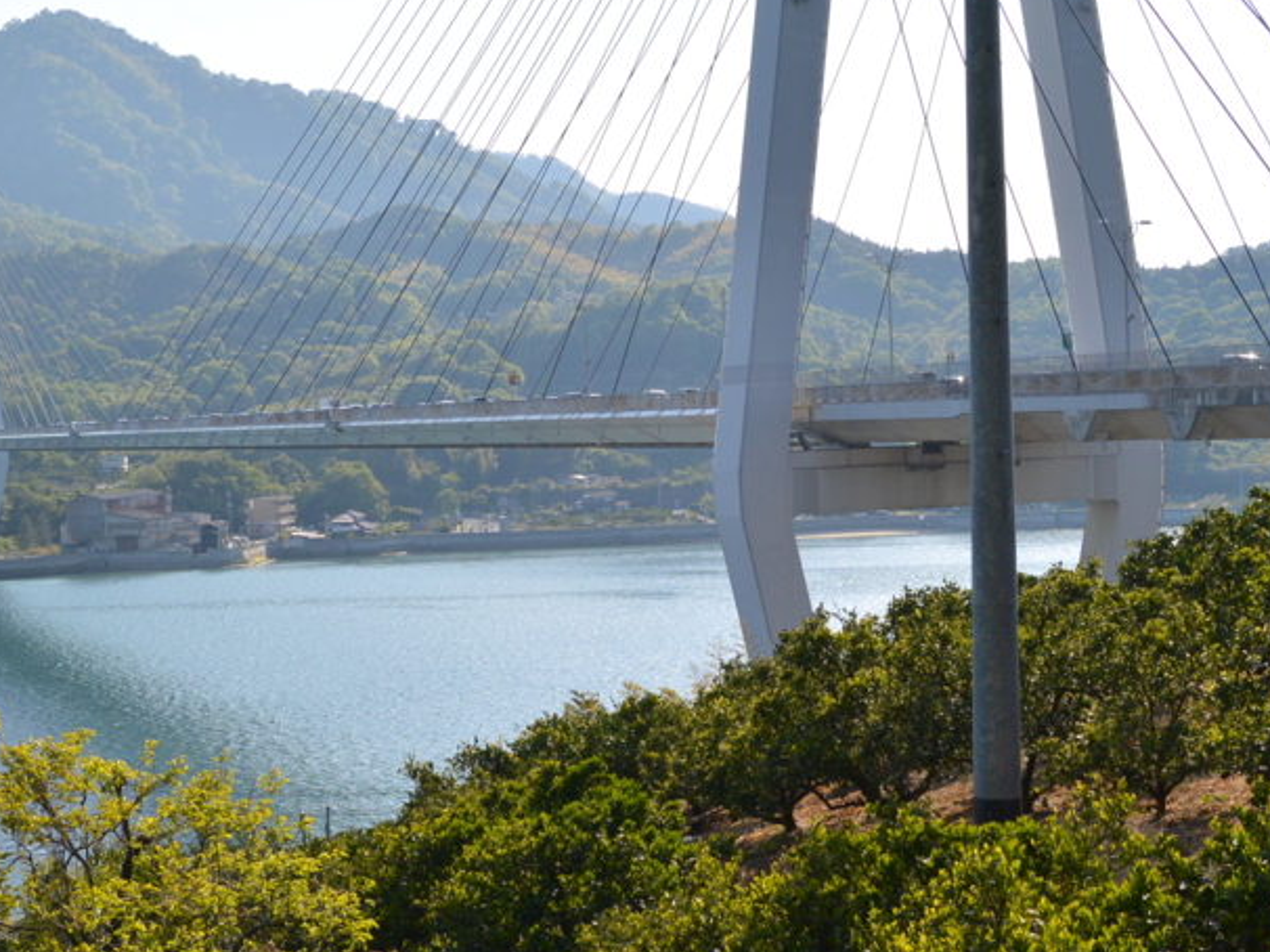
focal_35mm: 70
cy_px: 531
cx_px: 461
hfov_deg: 27.7
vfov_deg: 21.0
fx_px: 2567
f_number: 5.6
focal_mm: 18.5
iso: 160
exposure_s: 1/1000
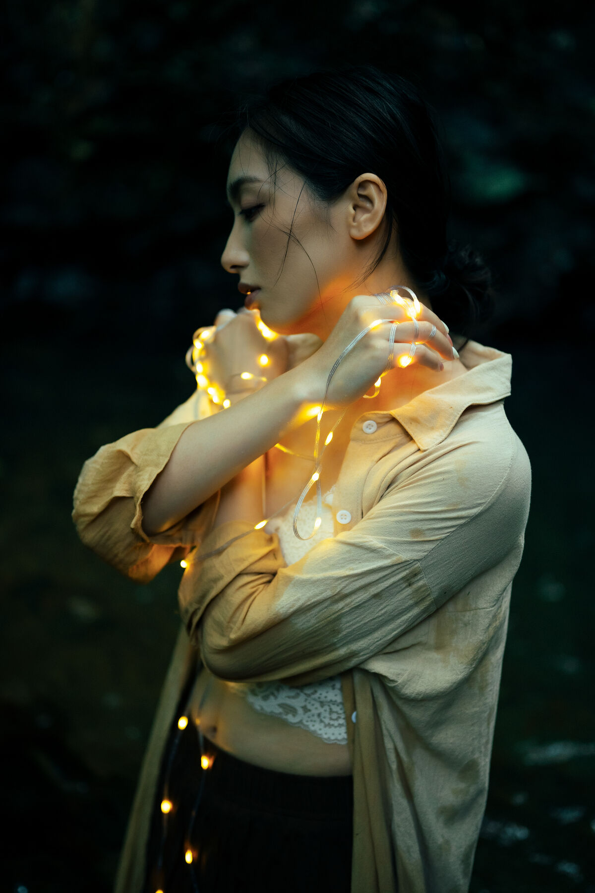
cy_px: 446
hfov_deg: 27.0
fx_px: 1239
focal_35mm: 50
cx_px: 298
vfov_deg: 39.6
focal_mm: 50
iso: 1000
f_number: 1.8
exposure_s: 1/200
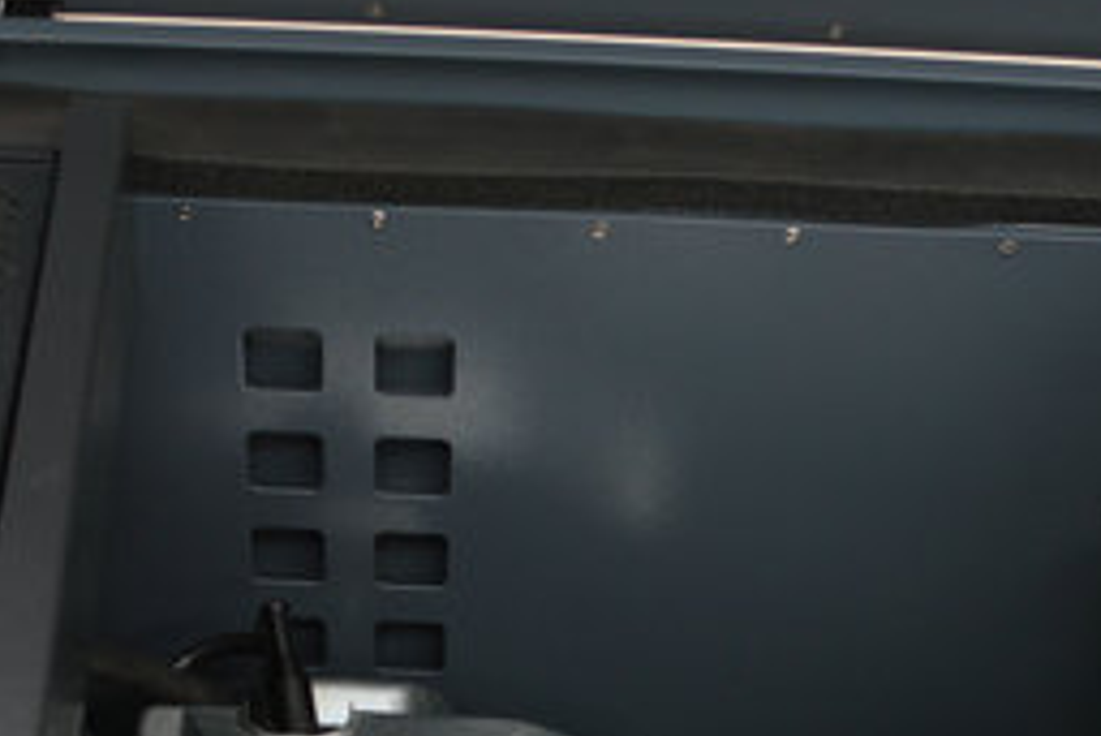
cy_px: 813
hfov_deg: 25.7
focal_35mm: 79
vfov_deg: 16.8
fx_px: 2417
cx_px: 576
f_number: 3.5
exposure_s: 1/15
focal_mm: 18
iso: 400
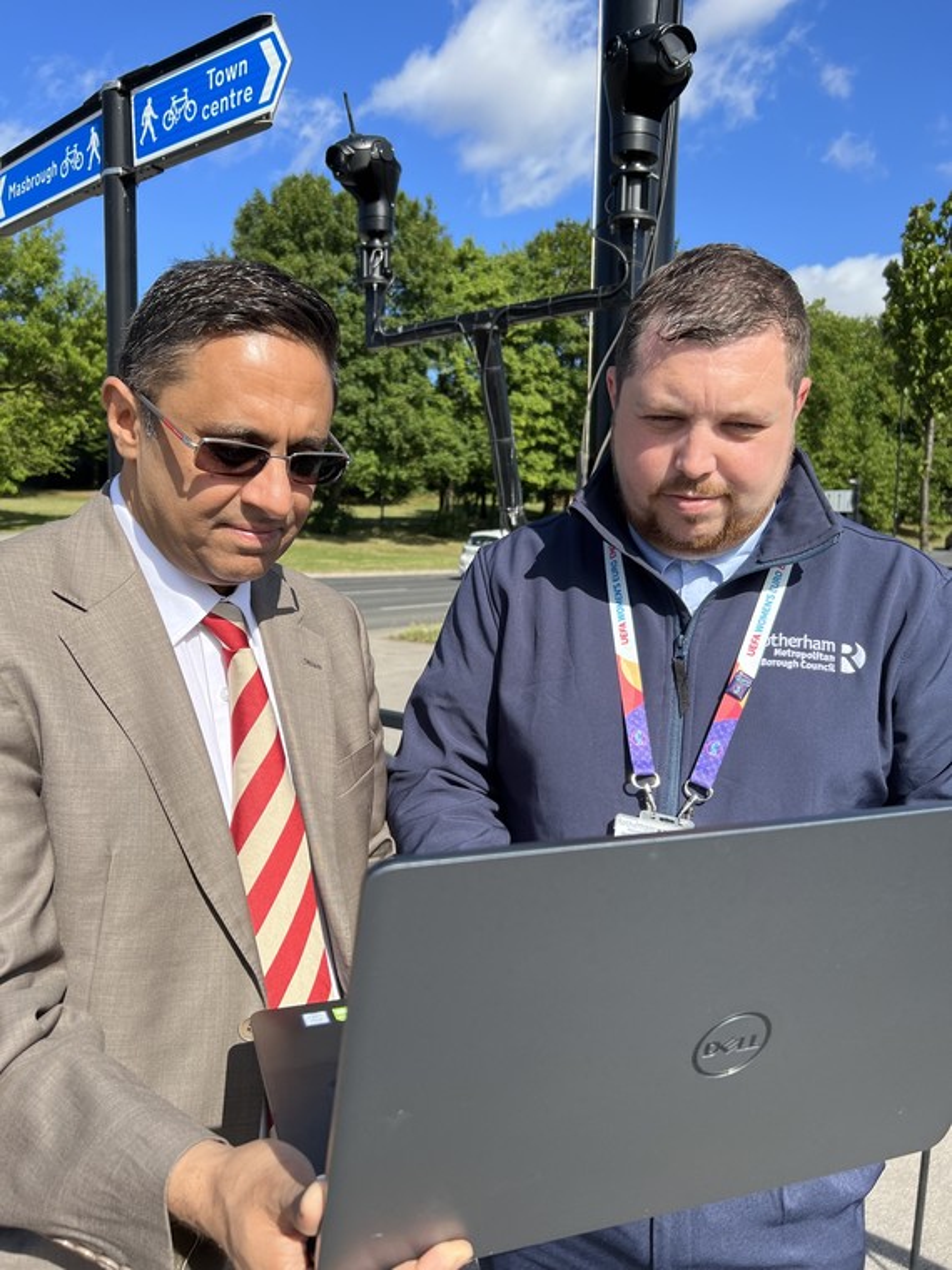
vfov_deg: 67.3
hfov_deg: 53.1
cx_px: 476
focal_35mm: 26
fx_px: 953
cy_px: 635
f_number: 1.5
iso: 50
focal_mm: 5.7
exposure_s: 1/2841
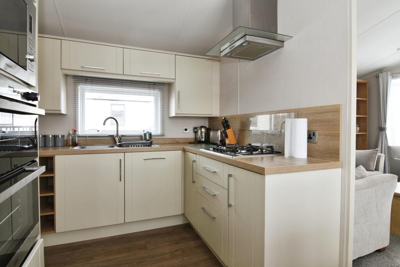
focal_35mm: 19
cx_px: 200
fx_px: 211
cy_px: 134
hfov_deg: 86.9
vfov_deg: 64.6
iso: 200
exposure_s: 1/30
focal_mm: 13
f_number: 8
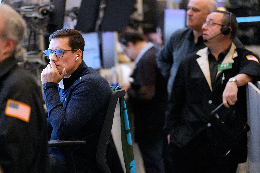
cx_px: 110
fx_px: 1271
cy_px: 93
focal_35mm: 176
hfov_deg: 11.7
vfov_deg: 7.8
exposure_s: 1/250
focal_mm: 152
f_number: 2.8
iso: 5000
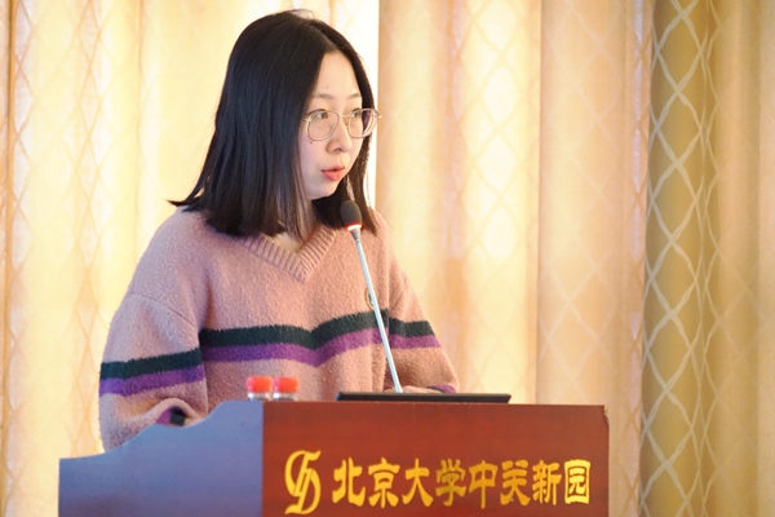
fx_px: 4262
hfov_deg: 10.4
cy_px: 258
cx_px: 388
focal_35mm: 198
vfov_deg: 6.9
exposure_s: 1/25
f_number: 6.3
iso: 6400
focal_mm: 198
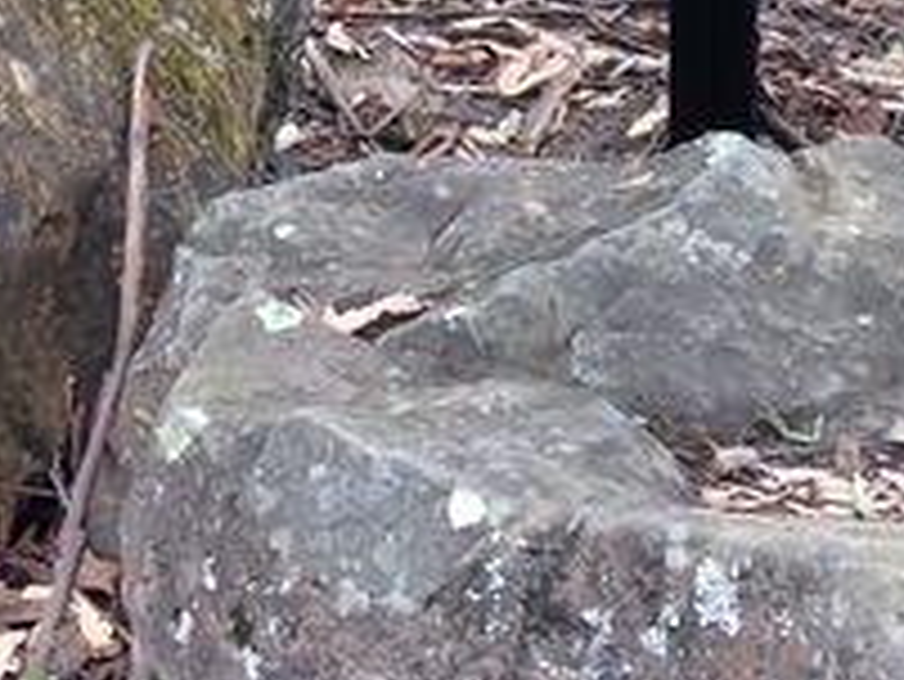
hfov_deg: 13.7
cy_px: -910
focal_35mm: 144
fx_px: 3763
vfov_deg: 9.3
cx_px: 333
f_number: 2.2
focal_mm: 4.15
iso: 40
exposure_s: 1/50
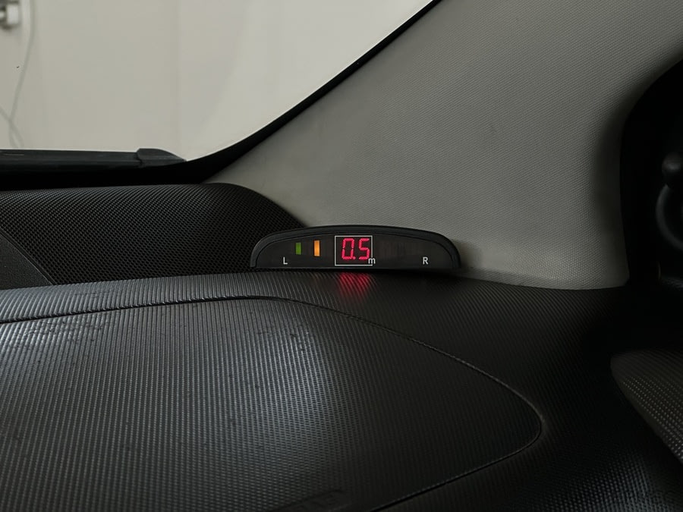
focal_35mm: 77
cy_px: 256
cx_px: 342
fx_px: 1519
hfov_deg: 25.3
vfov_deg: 19.1
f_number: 2.8
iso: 200
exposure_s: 1/100
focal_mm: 9
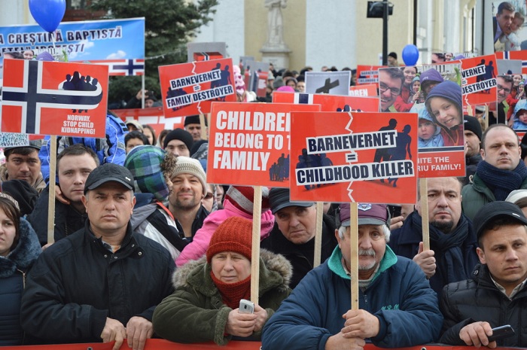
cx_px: 264
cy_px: 175
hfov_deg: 24.6
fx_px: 1206
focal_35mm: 82
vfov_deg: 16.5
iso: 125
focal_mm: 55
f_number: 5.6
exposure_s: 1/125
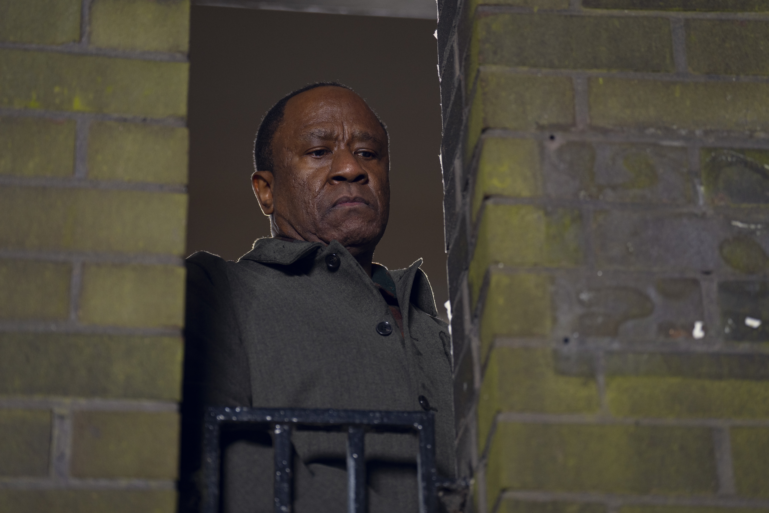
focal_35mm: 102
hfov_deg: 20.0
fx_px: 2179
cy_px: 256
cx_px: 384
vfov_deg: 13.4
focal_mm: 102
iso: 1000
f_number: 2.8
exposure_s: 1/160
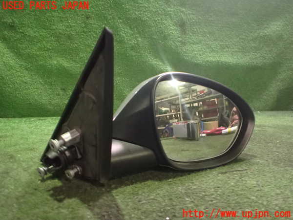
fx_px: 254
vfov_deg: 46.8
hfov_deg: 60.0
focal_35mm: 30
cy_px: 110
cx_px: 146
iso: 1600
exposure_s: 1/30
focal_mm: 5.4
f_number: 2.3
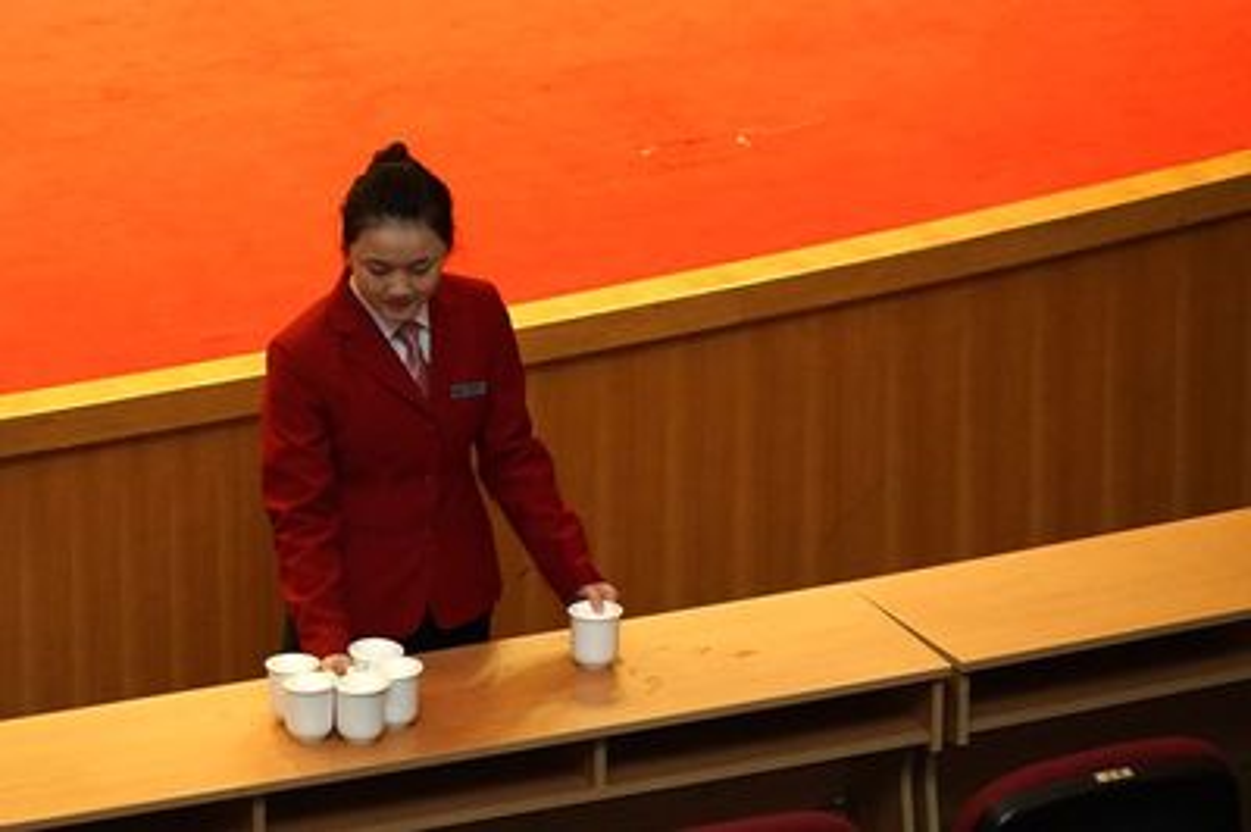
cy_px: 416
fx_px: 6736
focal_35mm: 194
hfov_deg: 10.6
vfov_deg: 7.1
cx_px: 626
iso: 3200
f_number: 6.3
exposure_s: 1/60
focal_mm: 194
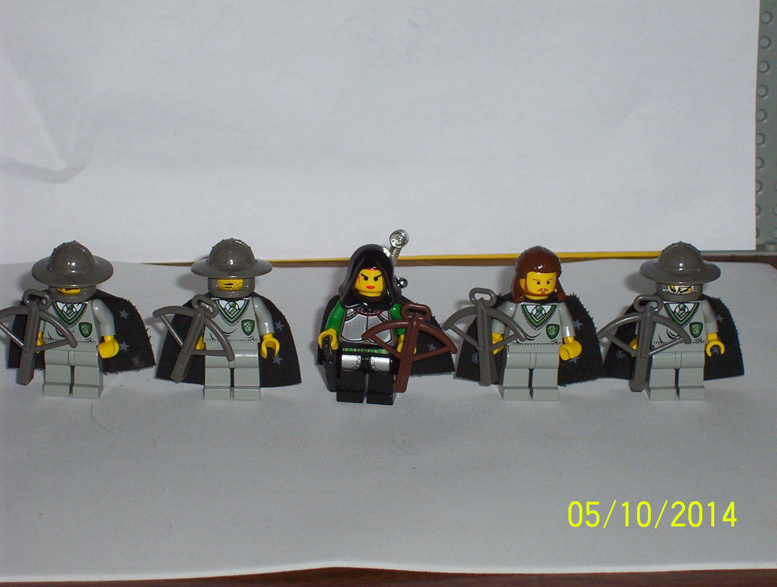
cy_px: 294
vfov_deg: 12.0
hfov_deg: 15.9
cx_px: 388
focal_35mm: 124
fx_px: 2790
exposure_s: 1/125
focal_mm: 16.3
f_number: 4.62
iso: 140
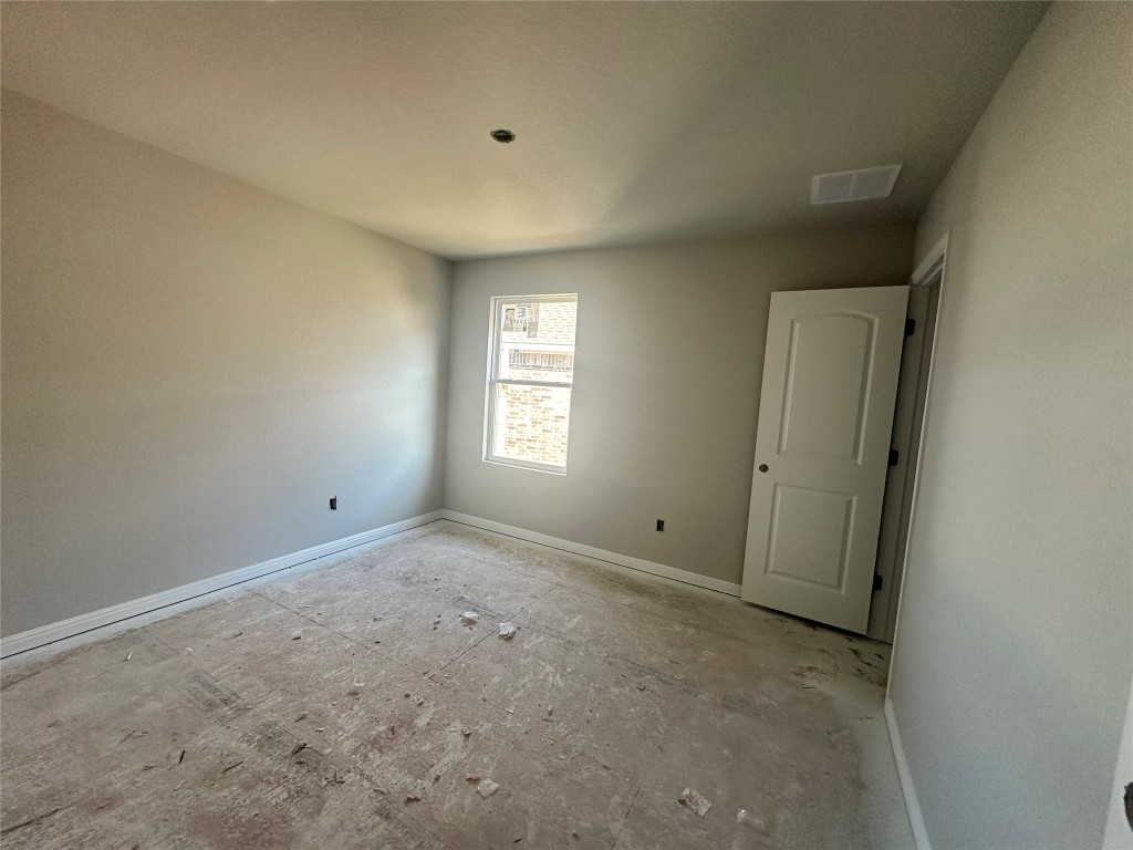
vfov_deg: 85.7
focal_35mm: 14
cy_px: 425
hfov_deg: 102.1
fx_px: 458
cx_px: 566
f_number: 2.2
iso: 125
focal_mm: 2.22
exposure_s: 1/99
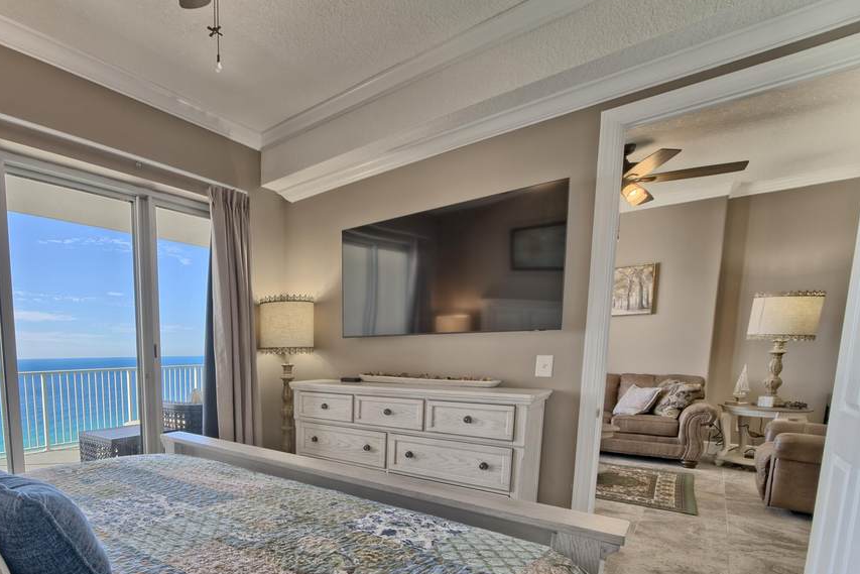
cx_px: 233
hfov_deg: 84.0
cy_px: 415
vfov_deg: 64.3
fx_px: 430
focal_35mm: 18
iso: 100
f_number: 11
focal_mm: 12
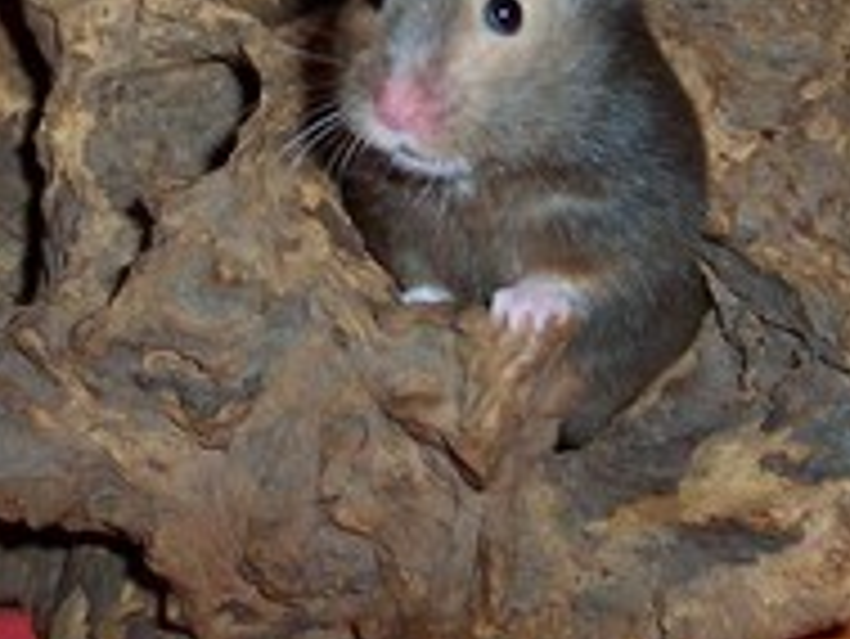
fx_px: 2211
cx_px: 346
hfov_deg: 21.7
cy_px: 43
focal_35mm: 90
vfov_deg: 16.2
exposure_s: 1/60
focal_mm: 5.6
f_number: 2.8
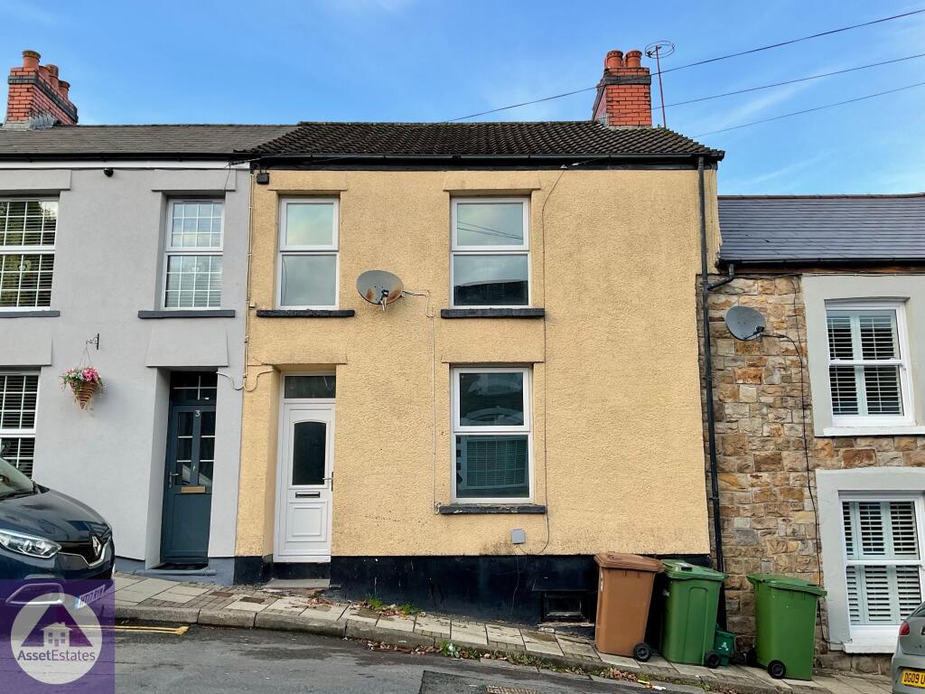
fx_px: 775
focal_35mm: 29
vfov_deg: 48.2
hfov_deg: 61.7
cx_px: 462
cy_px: 347
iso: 16
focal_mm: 3
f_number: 1.8
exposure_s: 1/491
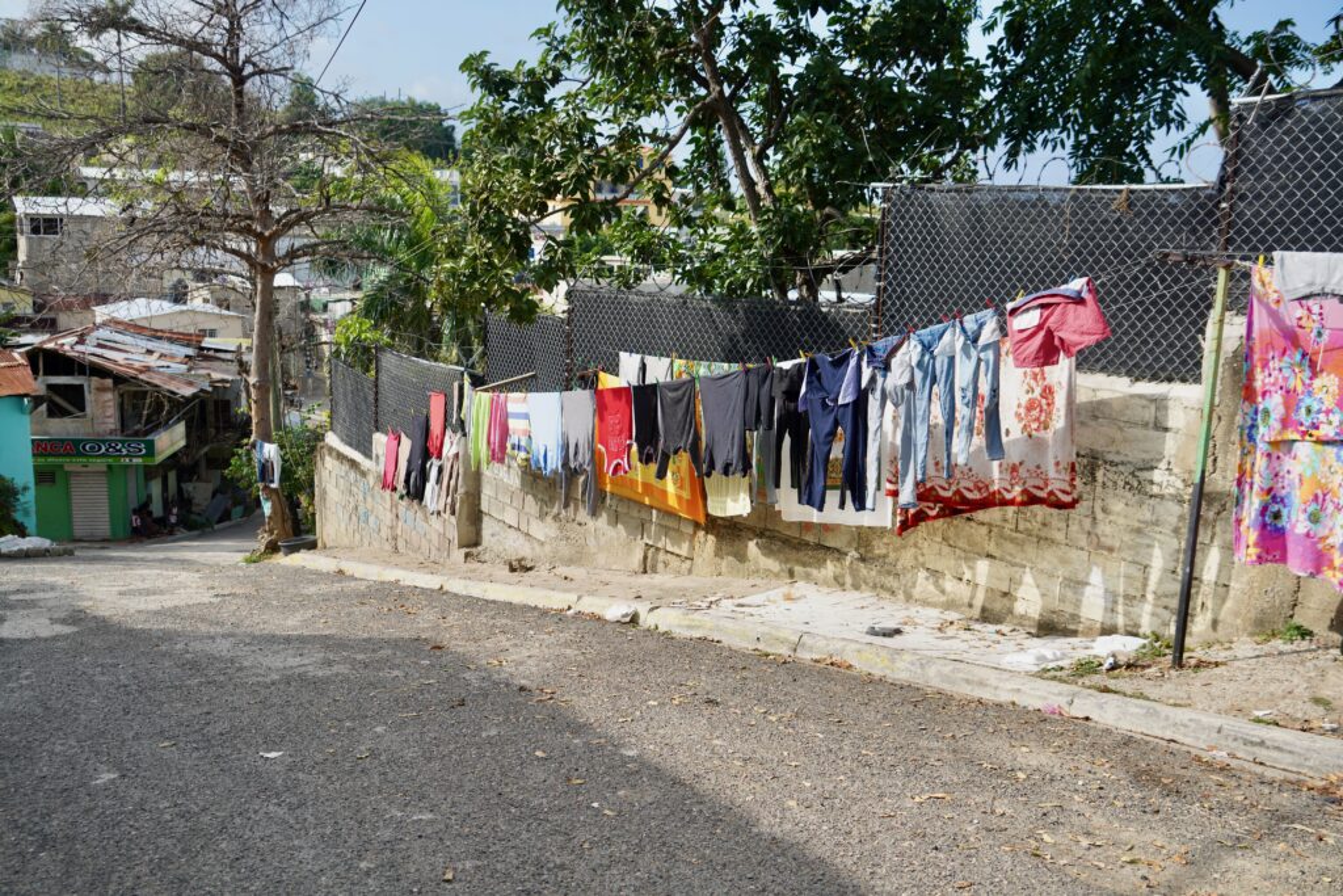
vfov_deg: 37.9
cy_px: 448
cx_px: 672
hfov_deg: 54.4
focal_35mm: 35
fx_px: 1306
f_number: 5.6
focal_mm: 35
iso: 100
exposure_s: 1/250
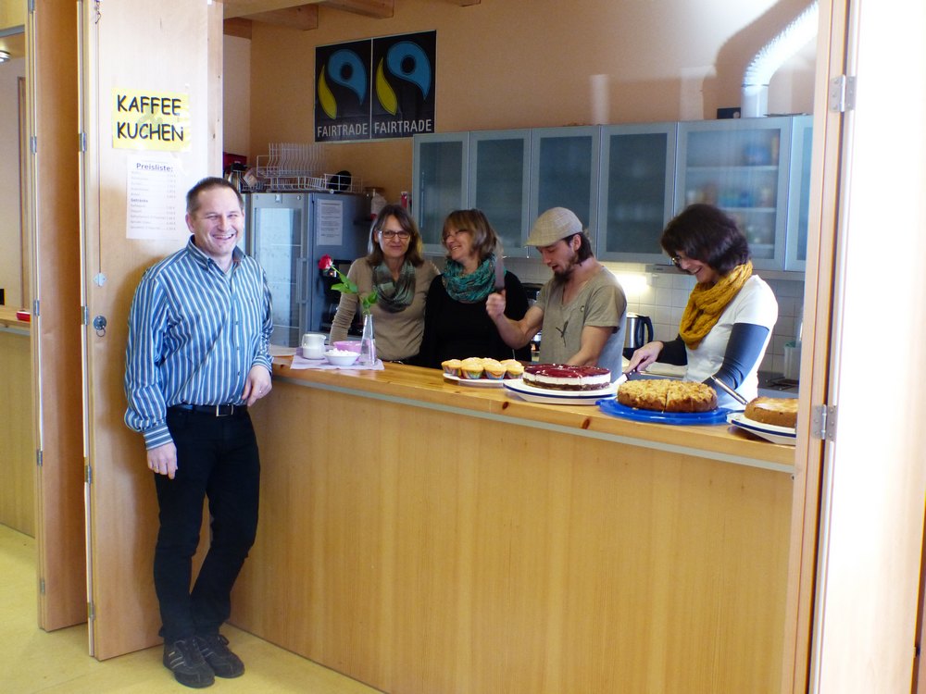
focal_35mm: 39
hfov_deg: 47.9
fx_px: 1043
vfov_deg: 36.8
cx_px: 463
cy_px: 347
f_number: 2.8
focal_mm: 7
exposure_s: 1/40
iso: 400
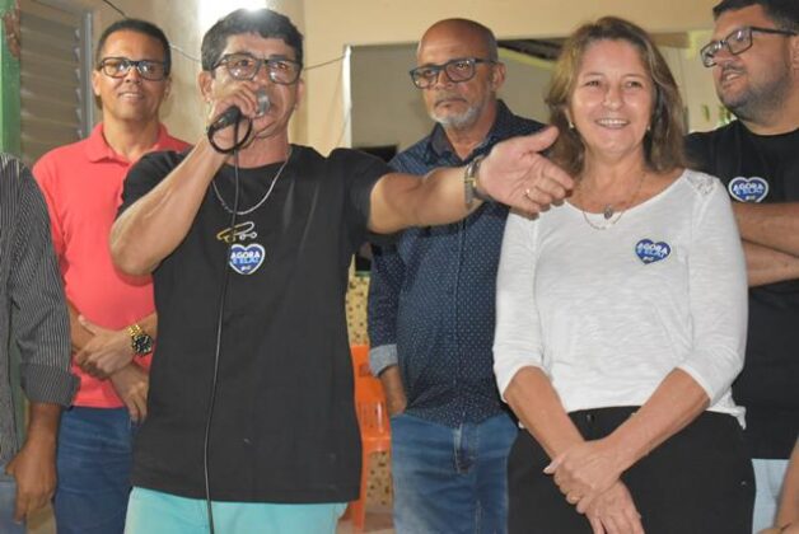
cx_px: 400
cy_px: 267
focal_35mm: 72
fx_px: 1599
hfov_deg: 28.0
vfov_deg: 19.0
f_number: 5.3
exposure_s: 1/60
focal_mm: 48
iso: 5600
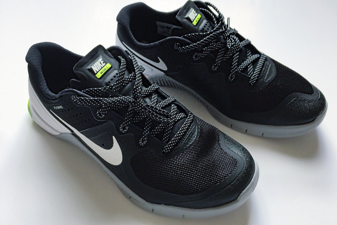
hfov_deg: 60.3
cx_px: 173
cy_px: 113
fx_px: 290
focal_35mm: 31
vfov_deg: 42.3
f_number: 2.2
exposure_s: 1/30
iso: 32
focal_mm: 4.15
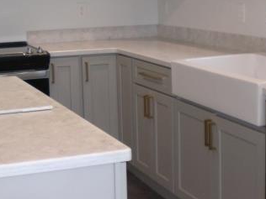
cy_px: 25
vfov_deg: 18.9
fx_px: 592
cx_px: 77
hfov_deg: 25.1
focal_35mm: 77
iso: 200
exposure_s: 1/60
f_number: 3.1
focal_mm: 6.3
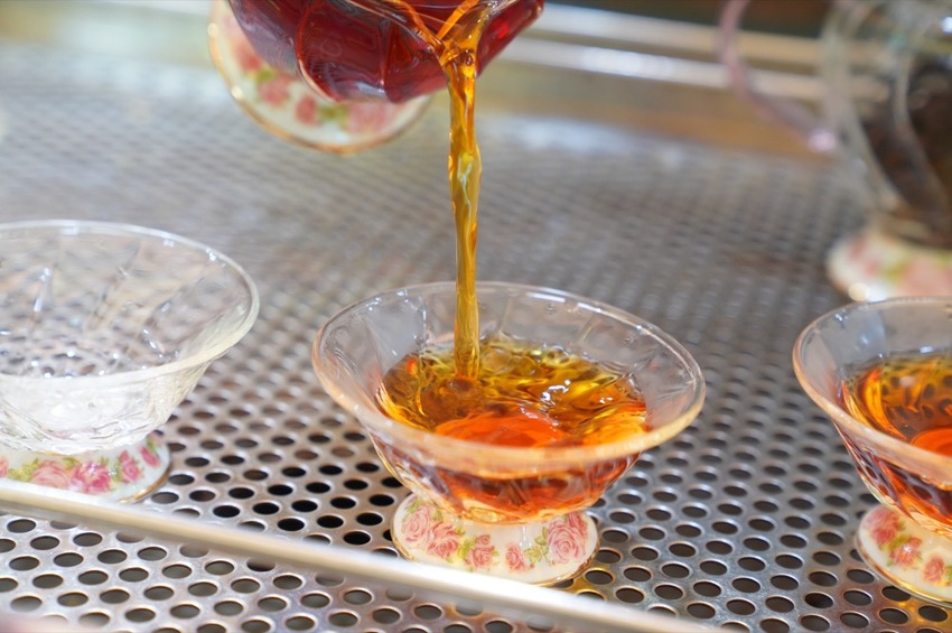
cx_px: 476
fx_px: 1849
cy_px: 316
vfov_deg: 19.4
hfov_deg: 28.9
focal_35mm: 70
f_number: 4.5
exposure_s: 1/125
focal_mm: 70
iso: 3200
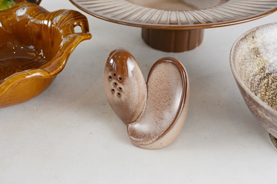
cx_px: 139
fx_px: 308
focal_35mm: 40
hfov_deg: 48.5
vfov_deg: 33.4
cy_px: 92
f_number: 5.6
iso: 400
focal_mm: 26
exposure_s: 1/125
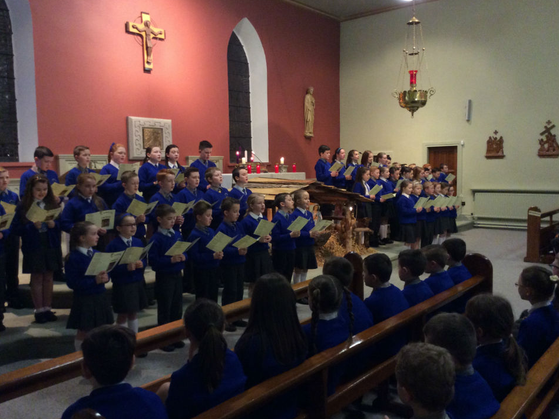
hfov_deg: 55.3
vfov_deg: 43.0
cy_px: 207
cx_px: 274
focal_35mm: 33
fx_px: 533
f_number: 2.4
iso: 250
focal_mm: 3.3
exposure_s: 1/24
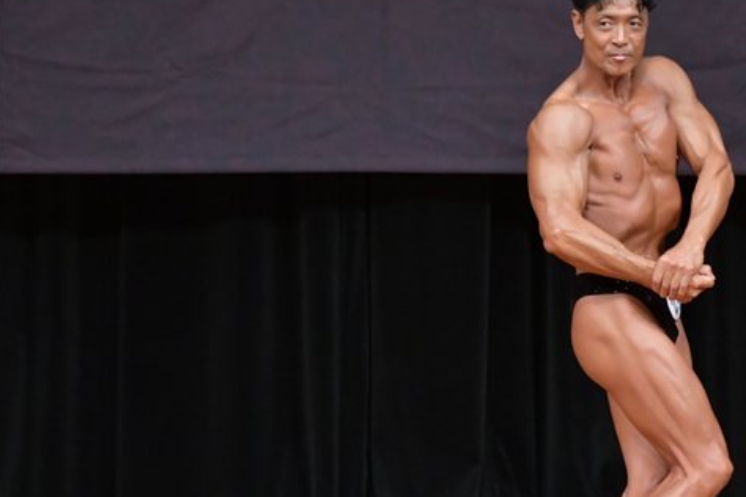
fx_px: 10153
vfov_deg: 2.8
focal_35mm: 490
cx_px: 605
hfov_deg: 4.2
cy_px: 308
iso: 5000
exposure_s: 1/400
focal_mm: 200
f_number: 5.6
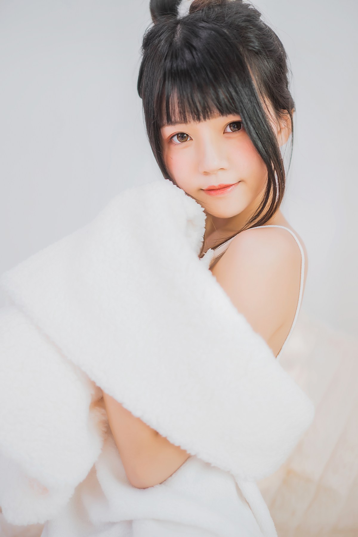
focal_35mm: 50
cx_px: 179
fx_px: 746
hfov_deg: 27.0
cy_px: 268
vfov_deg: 39.6
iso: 250
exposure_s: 1/160
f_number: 1.4
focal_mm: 50
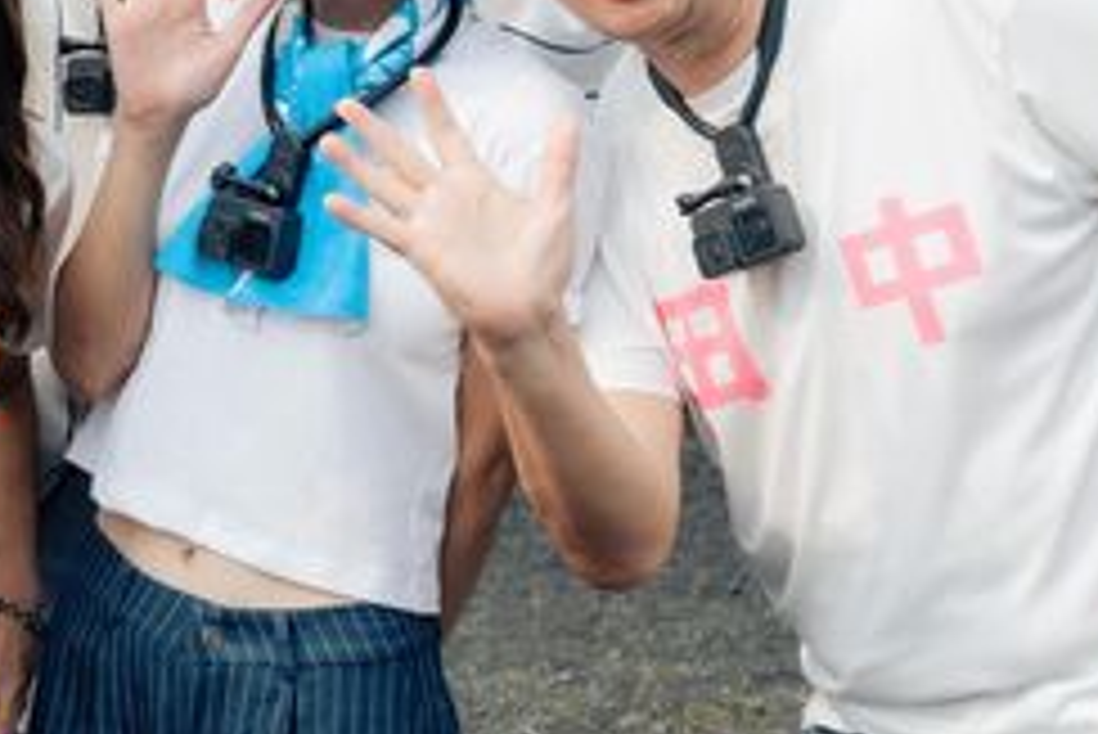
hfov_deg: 22.9
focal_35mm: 86
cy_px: 54
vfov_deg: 15.7
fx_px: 2624
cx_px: 63
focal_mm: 35
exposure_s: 1/320
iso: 125
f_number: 5.6
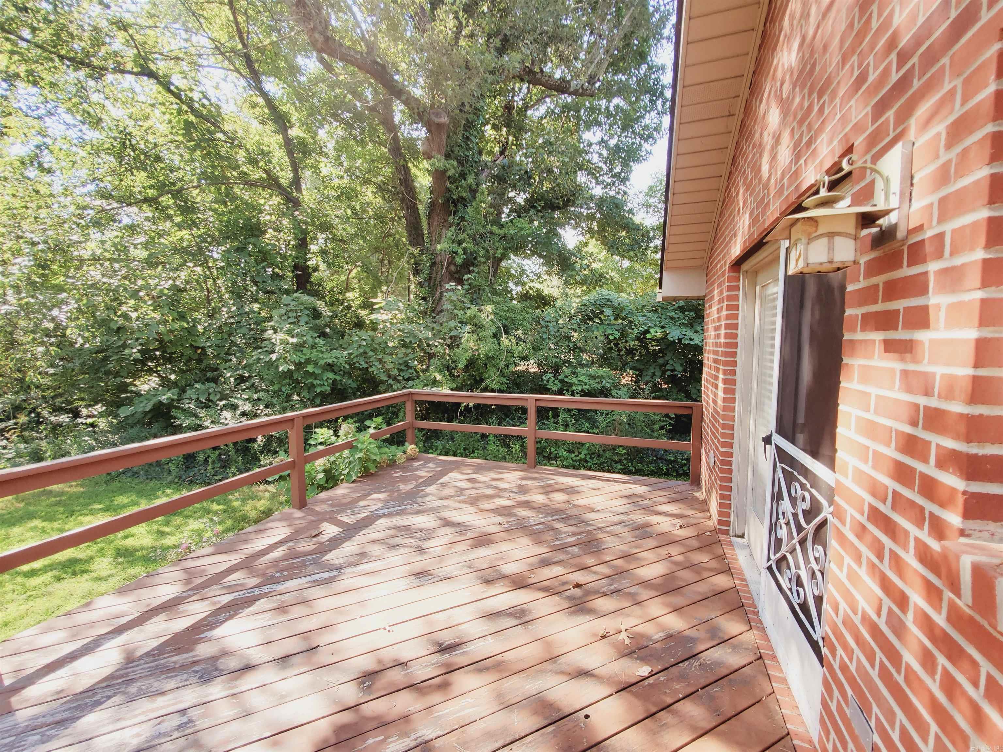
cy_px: 376
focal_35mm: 13
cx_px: 502
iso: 50
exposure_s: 1/122
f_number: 2.2
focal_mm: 1.8
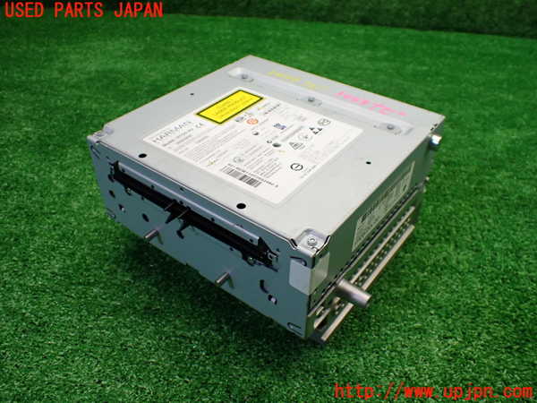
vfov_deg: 46.8
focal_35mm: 30
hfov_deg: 60.0
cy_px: 202
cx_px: 268
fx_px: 465
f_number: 2.3
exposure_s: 1/125
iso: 320
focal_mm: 5.4
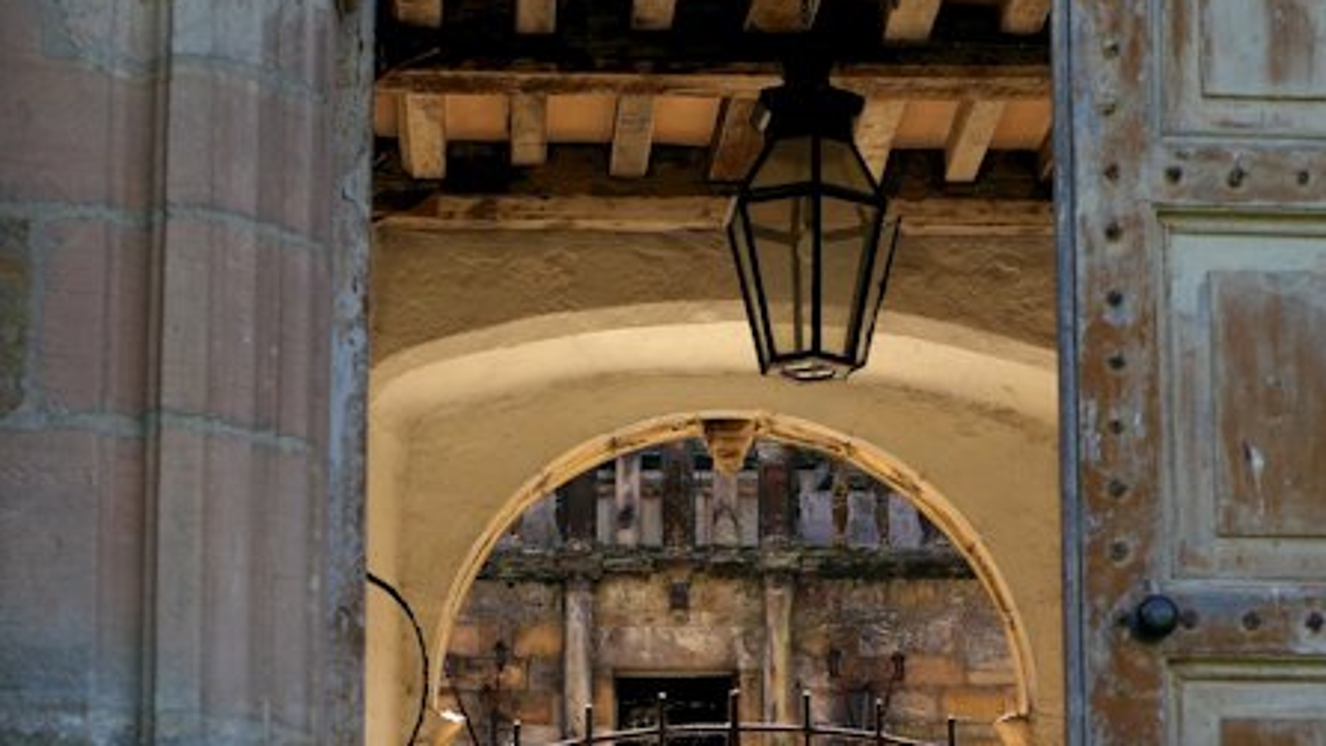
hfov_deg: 25.3
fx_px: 2954
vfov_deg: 14.1
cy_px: 822
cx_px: 666
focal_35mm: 84
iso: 200
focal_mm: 35
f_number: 4.5
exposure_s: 1/150
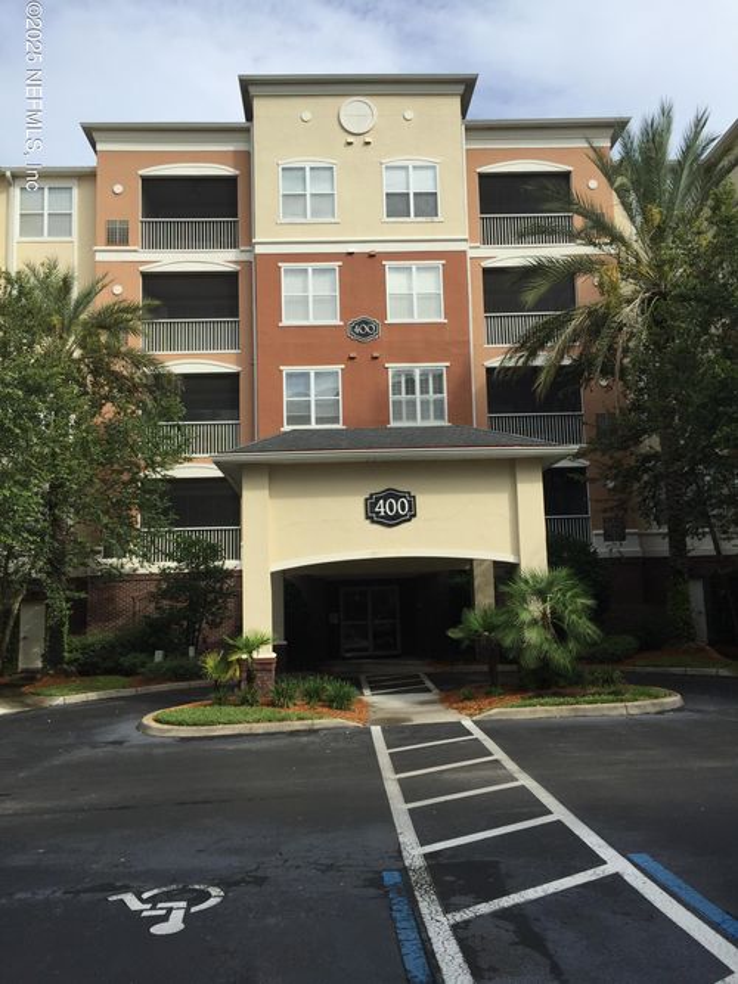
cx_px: 369
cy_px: 492
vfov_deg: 61.7
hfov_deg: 48.2
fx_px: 825
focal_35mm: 29
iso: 32
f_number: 2.2
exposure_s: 1/1883
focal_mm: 4.15
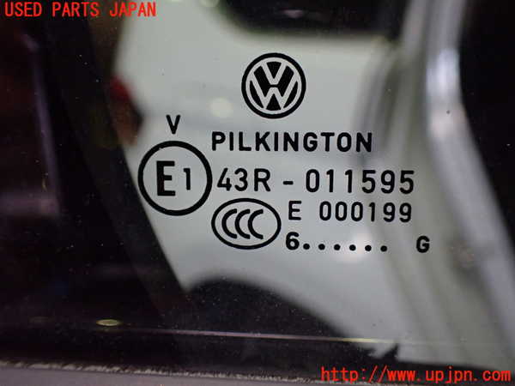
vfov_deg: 46.8
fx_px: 446
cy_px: 193
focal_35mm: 30
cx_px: 258
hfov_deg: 60.0
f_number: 2.3
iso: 800
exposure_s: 1/125
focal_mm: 5.4
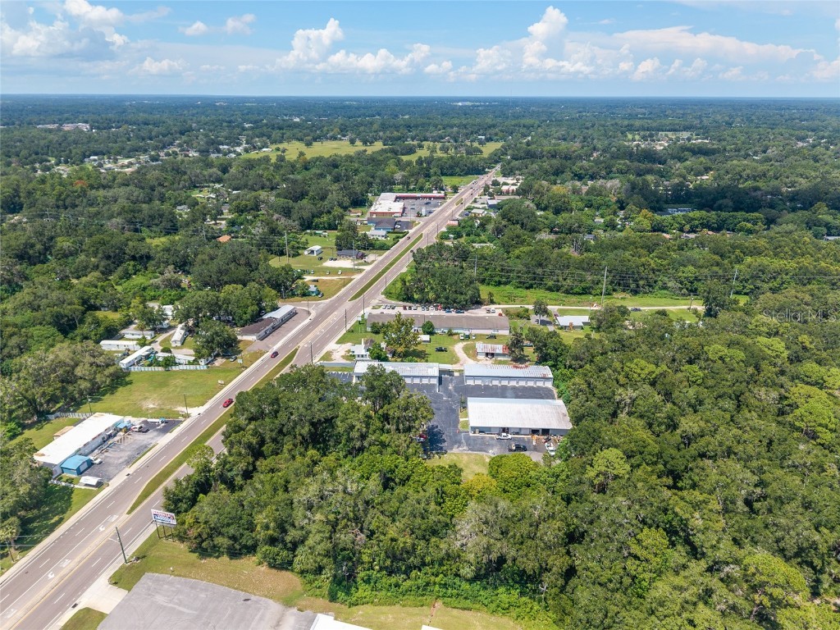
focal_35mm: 24
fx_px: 582
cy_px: 315
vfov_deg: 56.8
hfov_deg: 71.6
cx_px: 420
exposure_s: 1/3000
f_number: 1.8
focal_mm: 8.67
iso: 170
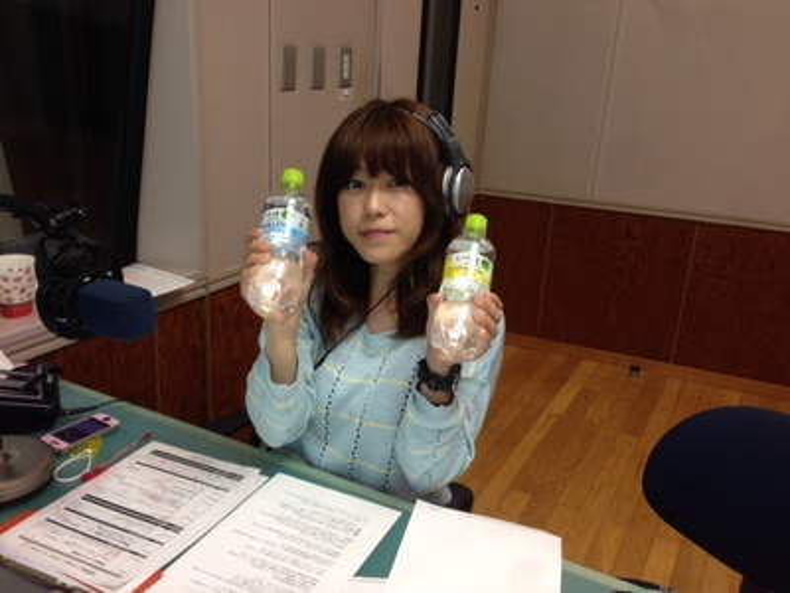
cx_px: 395
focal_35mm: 33
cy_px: 296
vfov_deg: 42.9
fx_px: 753
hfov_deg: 55.4
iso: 80
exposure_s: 1/20
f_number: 2.4
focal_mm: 4.12
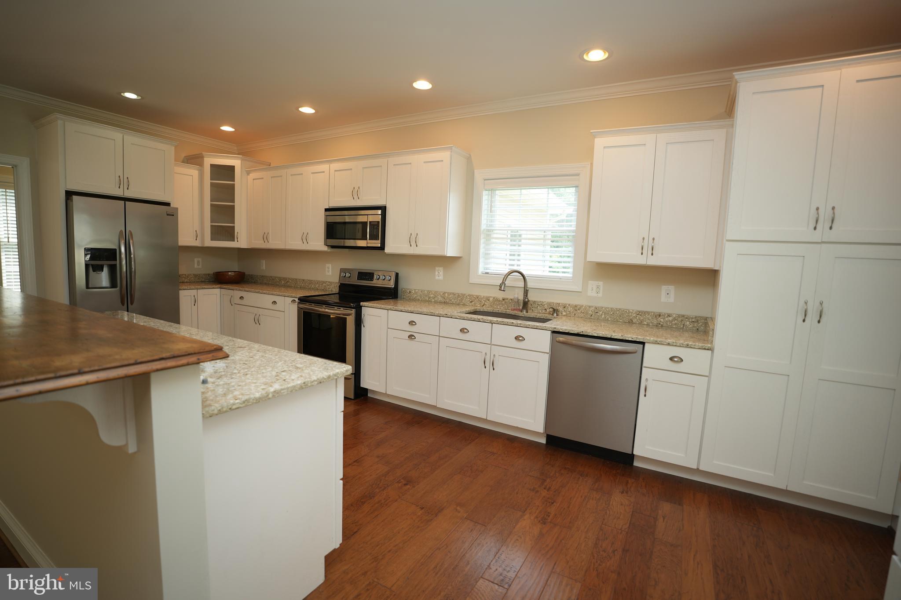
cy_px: 300
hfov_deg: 94.6
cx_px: 450
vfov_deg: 71.7
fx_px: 415
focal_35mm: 17
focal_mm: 16.6
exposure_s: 1/60
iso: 160
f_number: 2.8
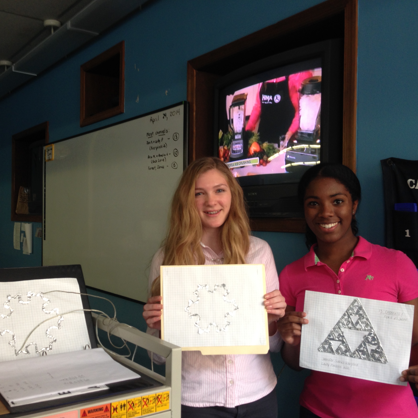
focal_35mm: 39
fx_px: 533
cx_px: 178
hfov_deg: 42.7
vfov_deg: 42.8
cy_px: 209
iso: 64
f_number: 2.4
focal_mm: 4.12
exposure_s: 1/20
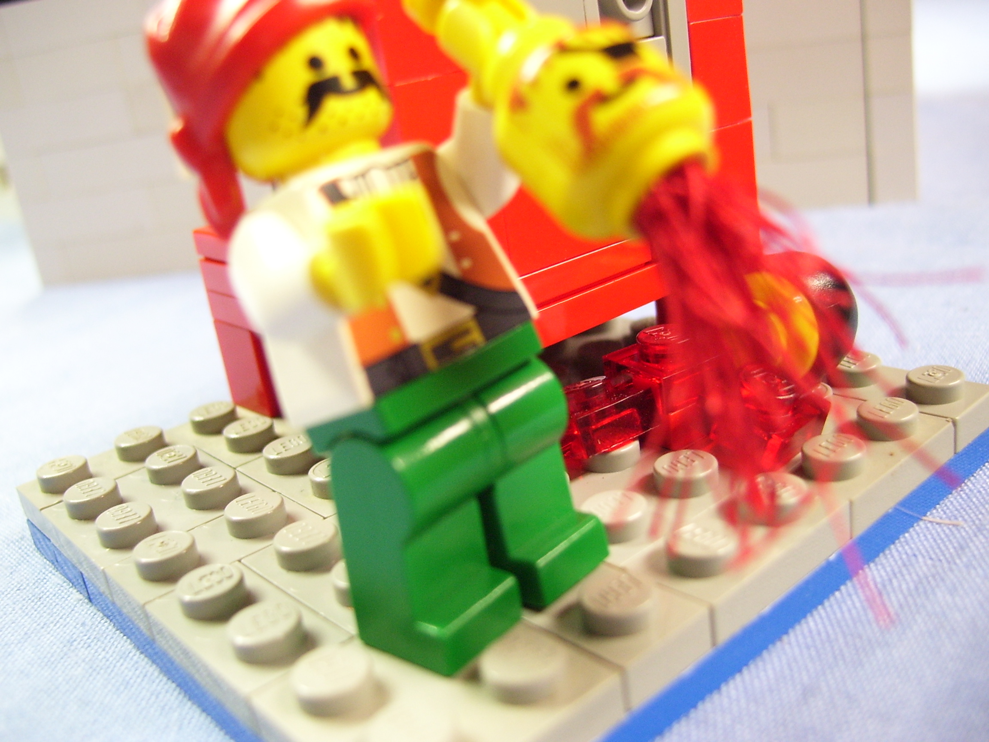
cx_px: 494
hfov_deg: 51.4
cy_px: 371
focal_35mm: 36
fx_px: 1029
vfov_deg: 39.7
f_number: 2.7
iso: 160
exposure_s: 1/8
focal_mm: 6
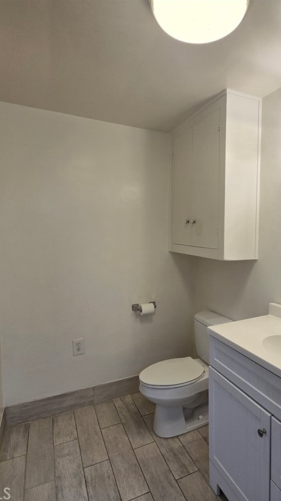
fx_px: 252
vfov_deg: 89.6
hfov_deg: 57.4
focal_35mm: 19
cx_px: 181
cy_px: 251
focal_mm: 2.2
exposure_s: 1/120
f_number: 2.2
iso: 64
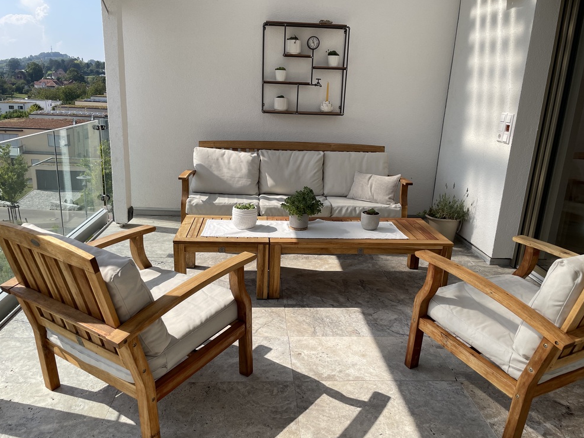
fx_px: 456
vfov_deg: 51.4
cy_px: 215
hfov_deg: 65.3
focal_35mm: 27
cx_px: 289
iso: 32
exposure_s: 1/3731
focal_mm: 4.2
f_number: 1.6
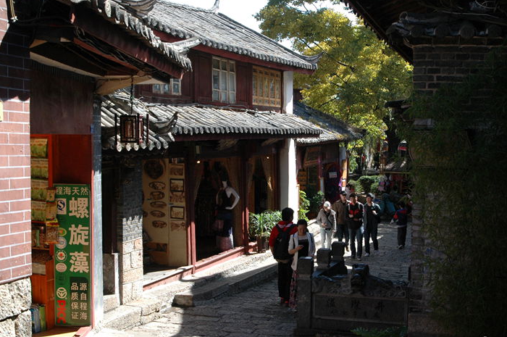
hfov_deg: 41.2
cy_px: 171
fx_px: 675
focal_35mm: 48
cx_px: 253
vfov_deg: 28.0
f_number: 8
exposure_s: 1/200
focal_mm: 28
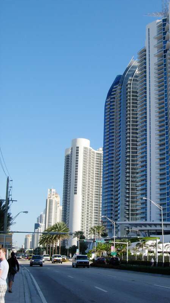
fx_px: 360
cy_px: 151
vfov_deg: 45.5
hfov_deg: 26.4
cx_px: 114
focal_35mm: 45
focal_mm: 8.5
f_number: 4.9
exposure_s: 1/558
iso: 64
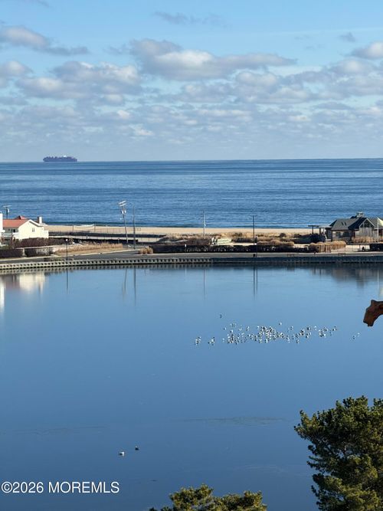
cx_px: 192
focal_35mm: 120
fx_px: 1771
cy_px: 256
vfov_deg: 16.4
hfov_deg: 12.3
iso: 50
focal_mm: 15.66
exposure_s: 1/1248
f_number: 2.8
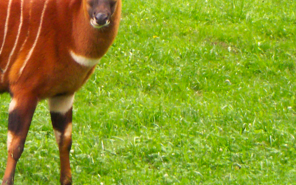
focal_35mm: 263
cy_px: -5
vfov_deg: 5.0
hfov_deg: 7.9
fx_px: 2122
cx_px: -30
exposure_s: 1/90
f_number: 4.7
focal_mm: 21.2
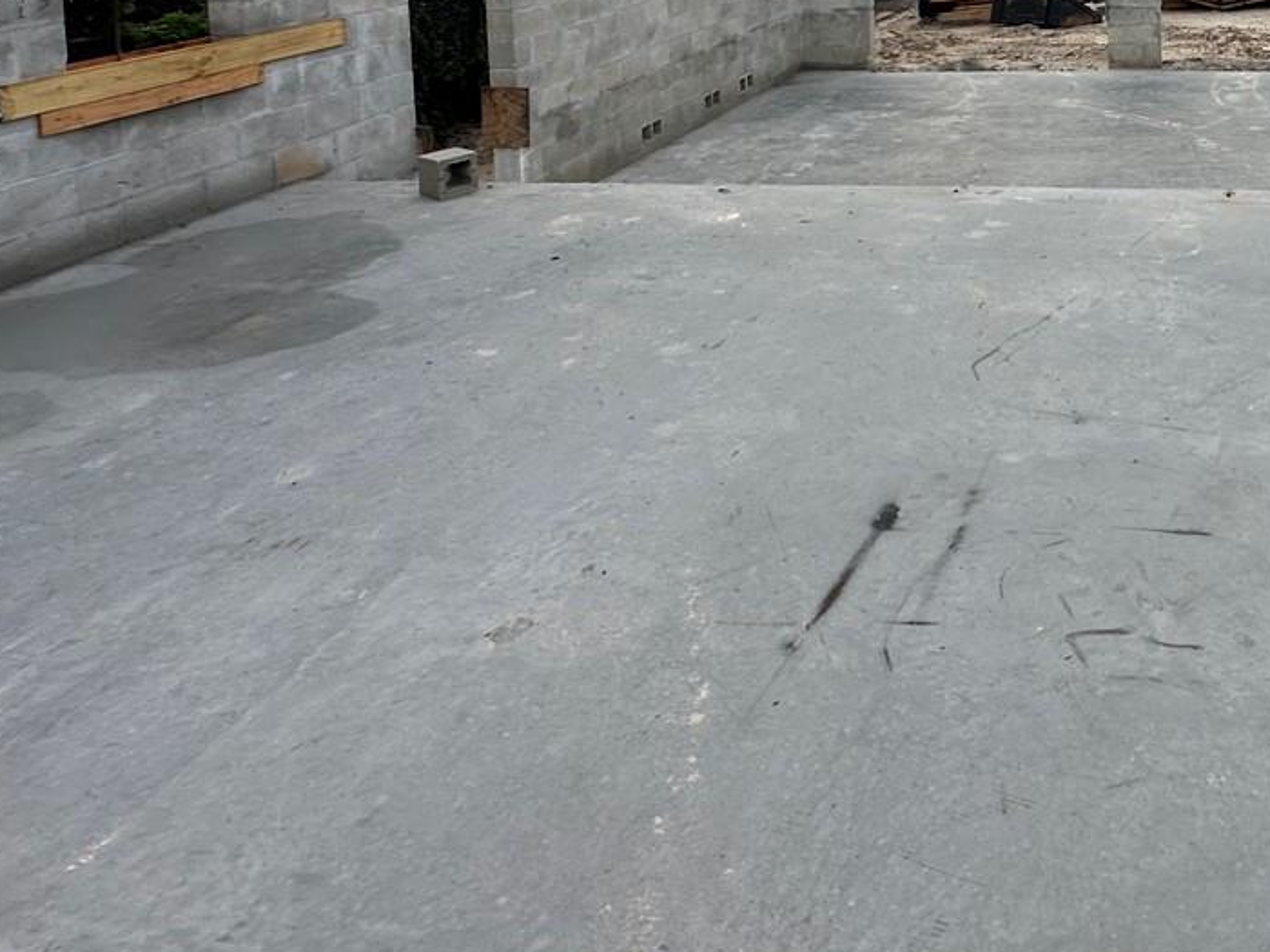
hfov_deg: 51.6
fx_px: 1174
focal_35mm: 32
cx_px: 1090
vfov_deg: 37.4
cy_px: -83
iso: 40
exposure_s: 1/313
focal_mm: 2.22
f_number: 2.2
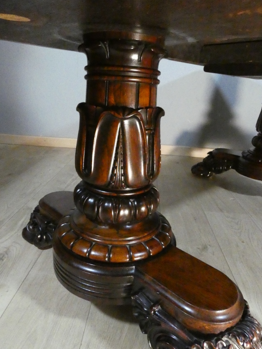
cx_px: 128
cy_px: 177
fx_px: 242
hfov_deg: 56.8
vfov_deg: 71.6
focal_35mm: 24
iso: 3200
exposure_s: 1/100
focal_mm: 3.6
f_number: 4.4
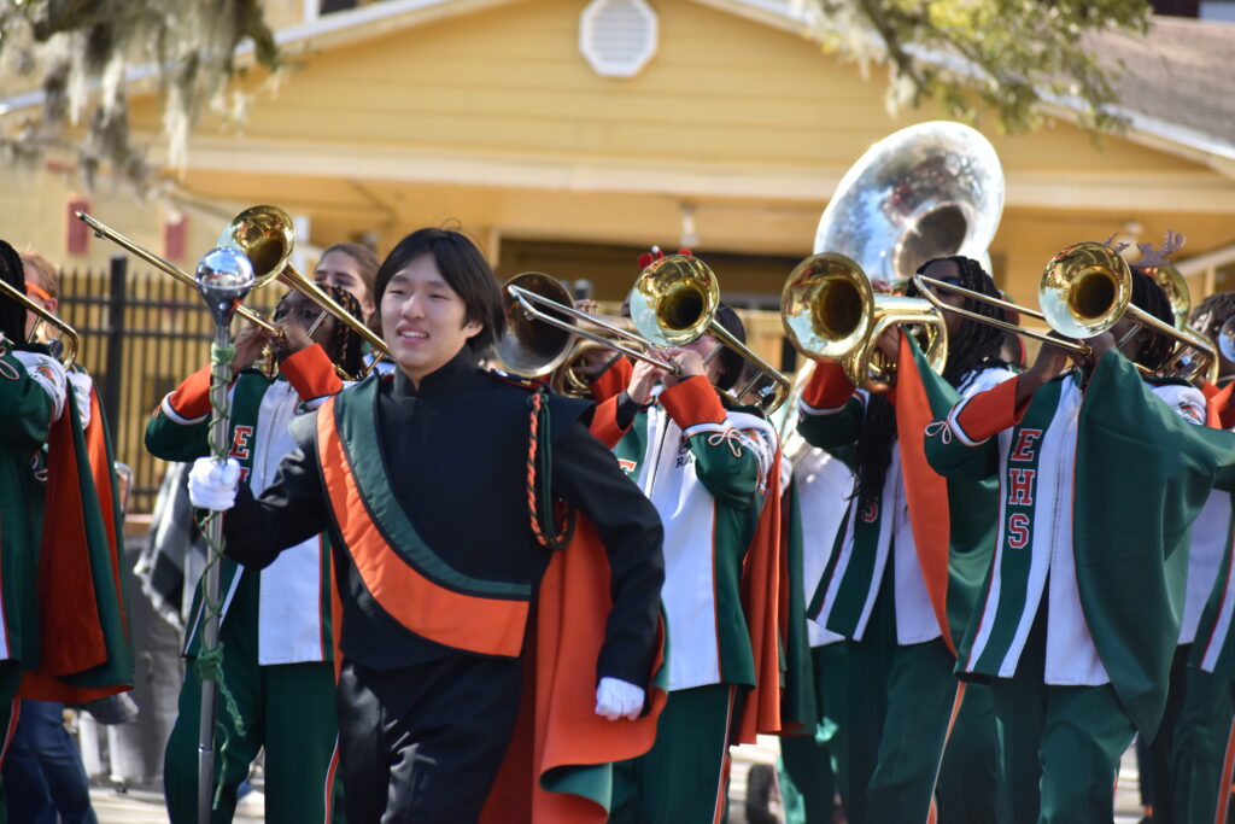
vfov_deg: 5.7
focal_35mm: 240
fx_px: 8234
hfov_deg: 8.6
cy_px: 412
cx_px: 618
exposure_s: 1/1000
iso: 560
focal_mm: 160
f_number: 5
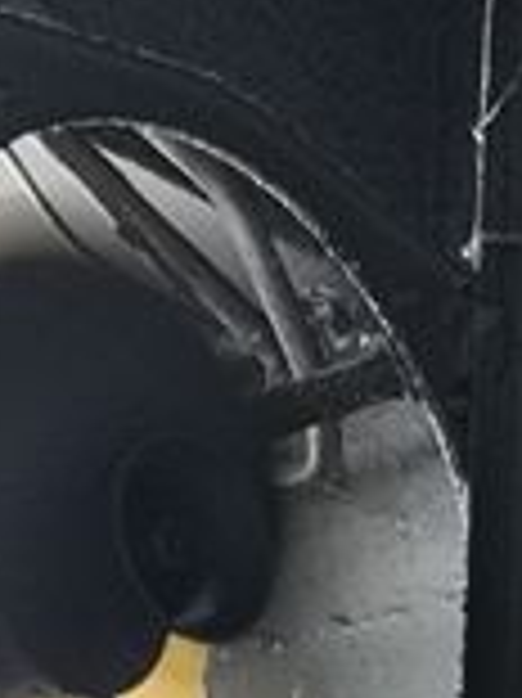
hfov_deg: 5.8
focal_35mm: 248
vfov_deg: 7.6
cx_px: 1242
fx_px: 4993
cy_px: 1477
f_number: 1.8
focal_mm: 3.95
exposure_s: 1/33.3
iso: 200
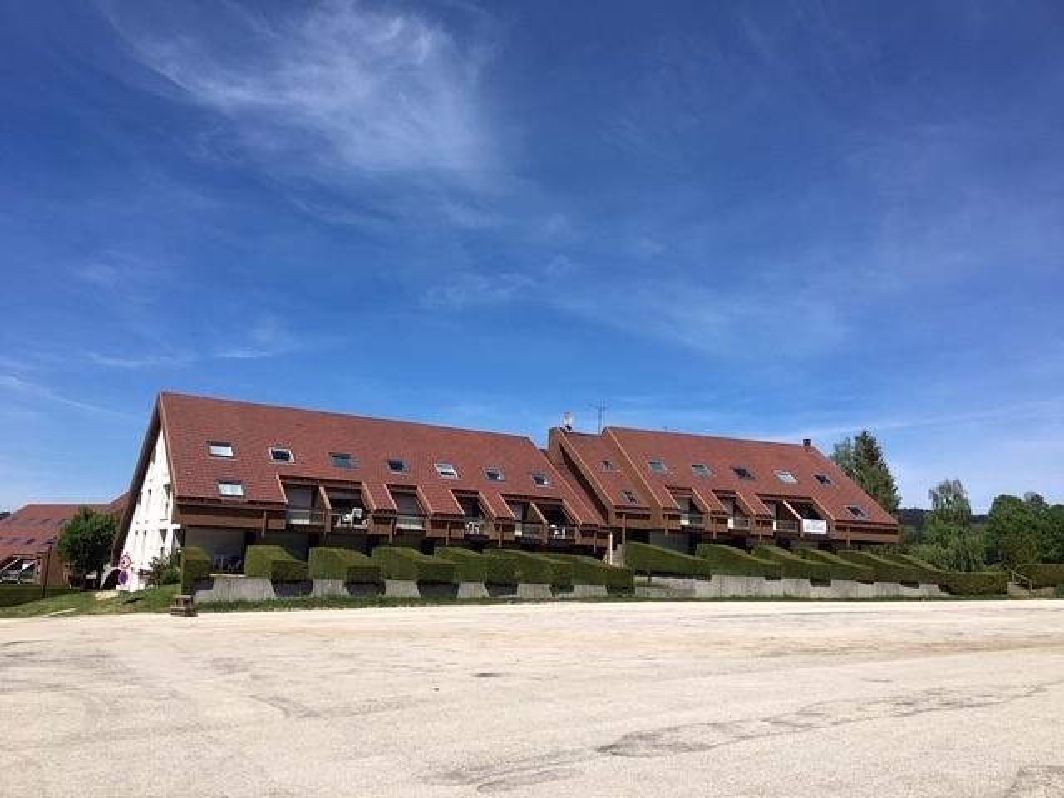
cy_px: 399
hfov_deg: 61.7
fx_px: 891
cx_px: 532
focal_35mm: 29
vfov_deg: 48.2
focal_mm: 4.15
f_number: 2.2
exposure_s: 1/2331
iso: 25
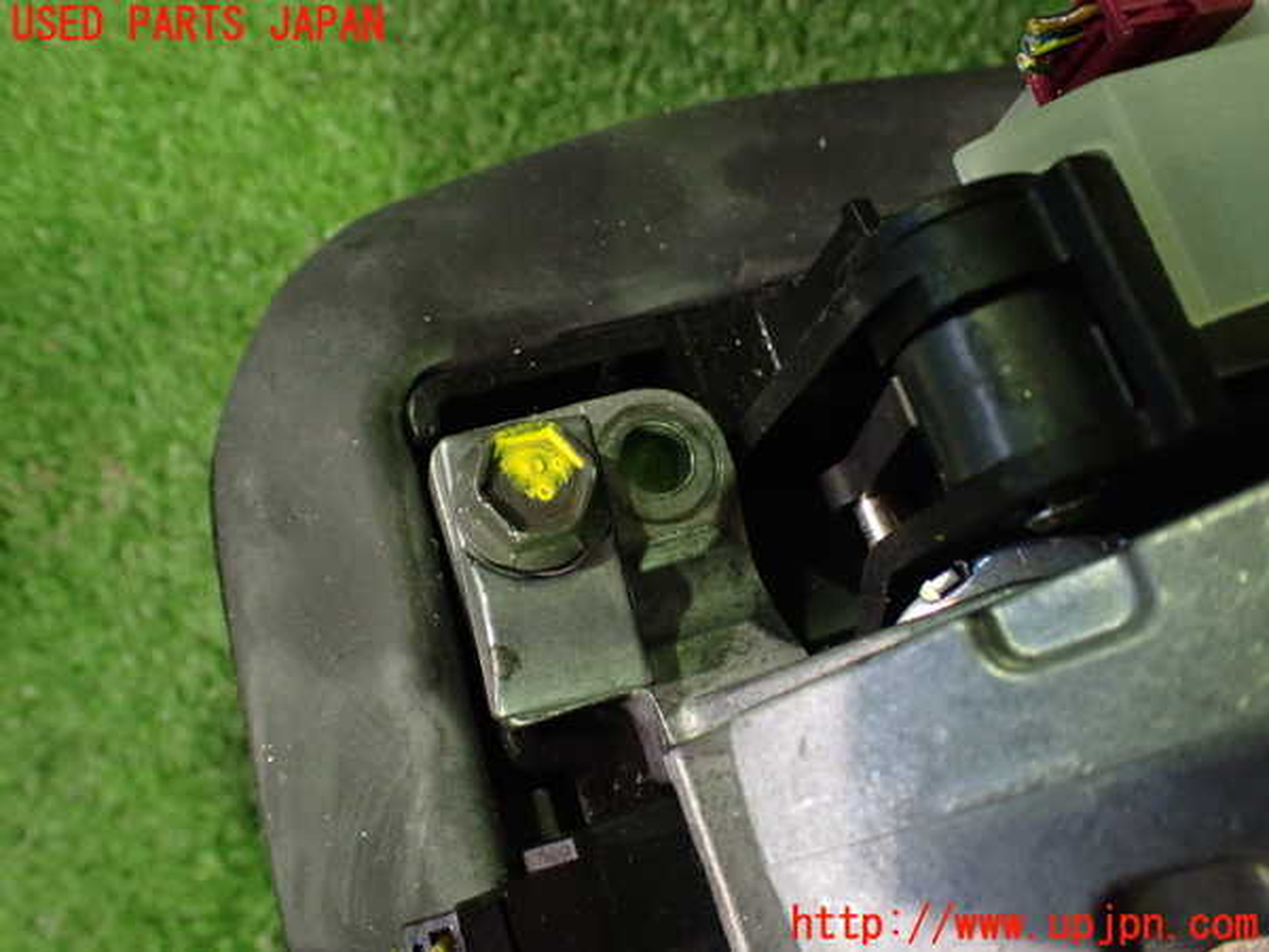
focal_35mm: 30
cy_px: 476
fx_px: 1100
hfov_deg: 60.0
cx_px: 634
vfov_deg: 46.8
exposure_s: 1/40
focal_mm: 5.4
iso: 800
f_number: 2.3
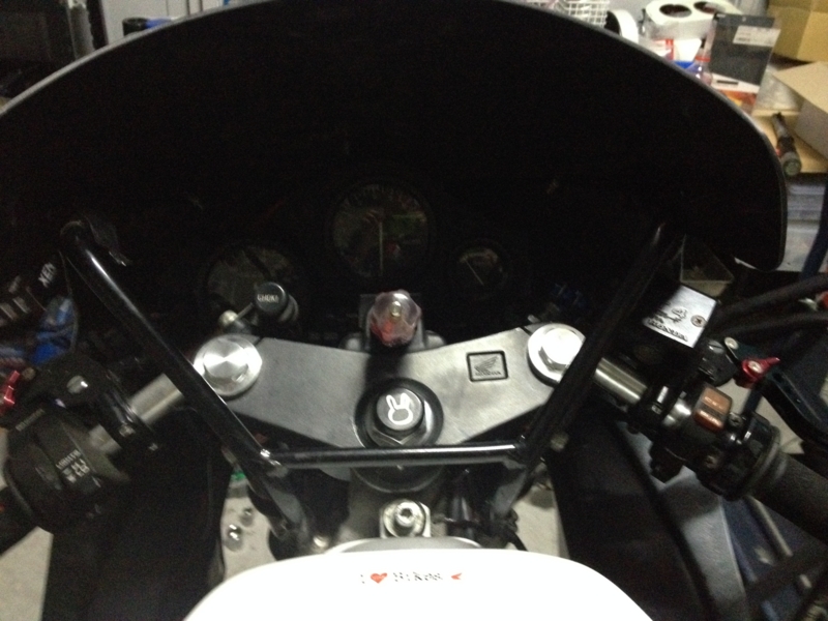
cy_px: 310
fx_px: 837
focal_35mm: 35
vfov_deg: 40.7
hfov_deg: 52.6
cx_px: 414
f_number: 2.4
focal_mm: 4.28
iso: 800
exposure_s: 1/15
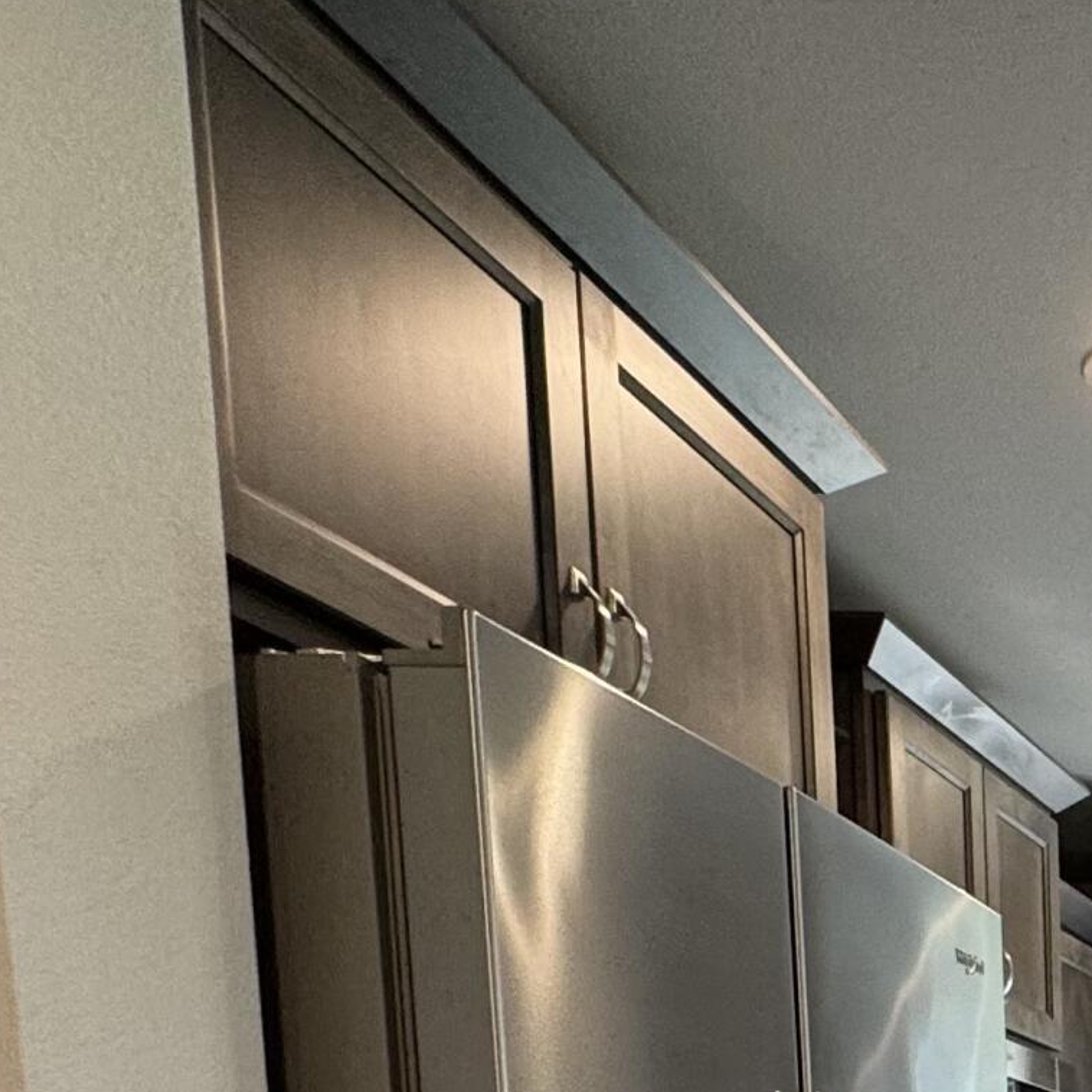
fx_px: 1749
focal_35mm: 49
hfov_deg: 24.9
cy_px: 1513
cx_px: 1707
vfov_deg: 27.3
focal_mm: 2.22
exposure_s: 1/120
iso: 160
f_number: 2.2
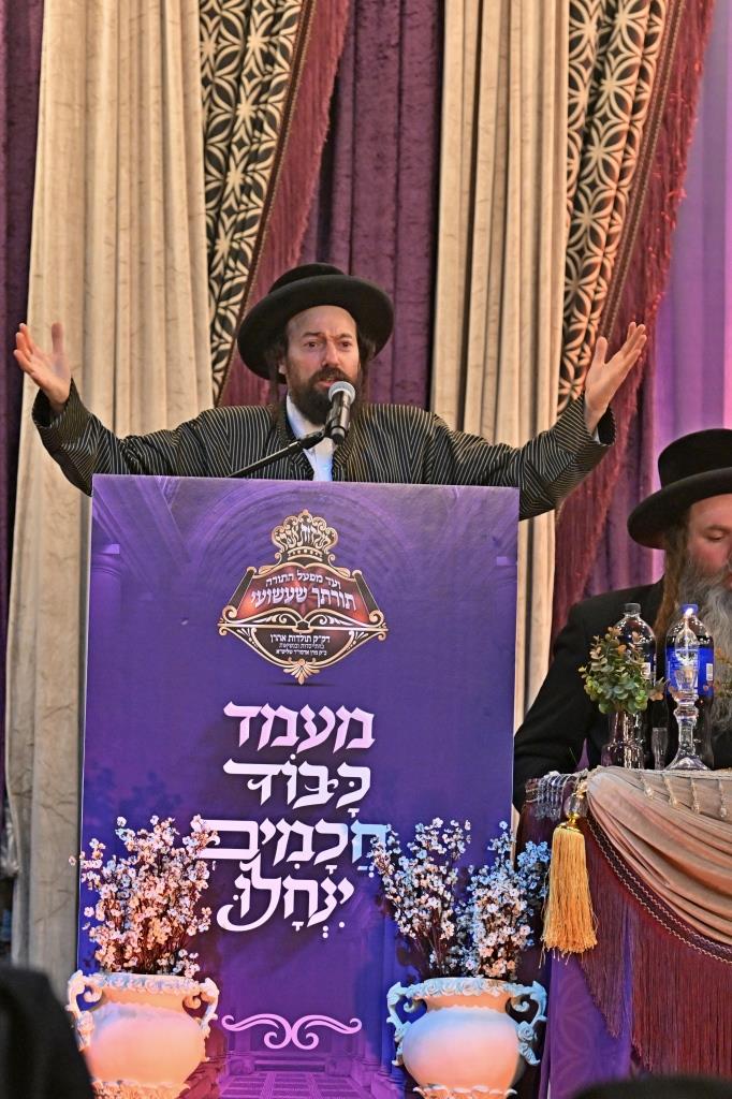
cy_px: 550
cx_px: 366
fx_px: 6165
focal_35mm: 202
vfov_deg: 10.2
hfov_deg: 6.8
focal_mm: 135
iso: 1250
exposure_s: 1/250
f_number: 2.8
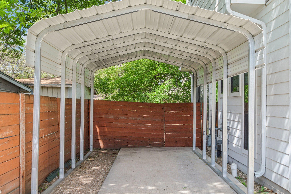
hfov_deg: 53.1
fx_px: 291
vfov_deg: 36.9
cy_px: 97
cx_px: 146
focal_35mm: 36
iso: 400
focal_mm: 24
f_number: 8
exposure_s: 1/125
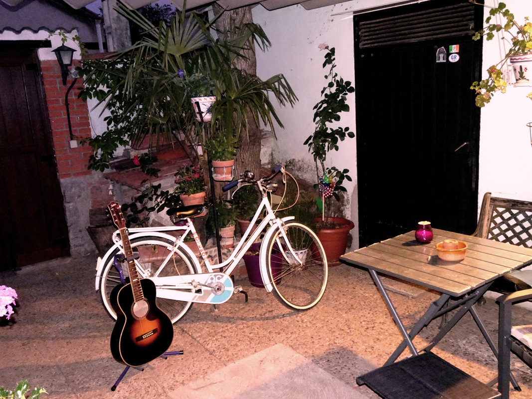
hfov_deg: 56.8
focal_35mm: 32
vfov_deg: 44.2
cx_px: 266
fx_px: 492
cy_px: 200
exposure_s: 1/40
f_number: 4
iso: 1600
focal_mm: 5.43
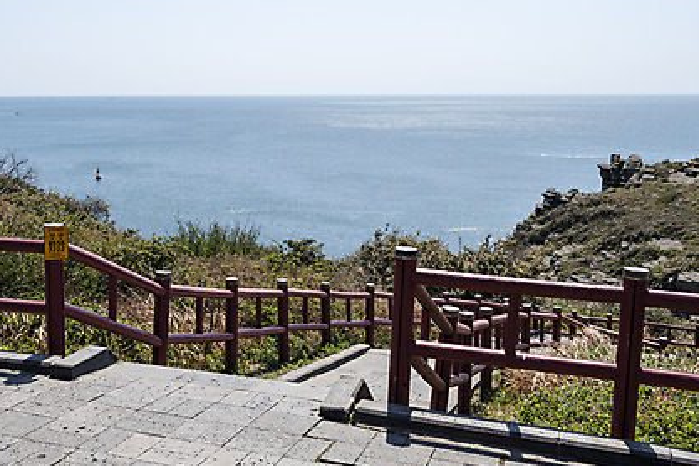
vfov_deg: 29.1
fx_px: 893
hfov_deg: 42.5
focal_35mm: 46
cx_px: 279
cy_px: 159
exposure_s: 1/1000
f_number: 5.6
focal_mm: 32
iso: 100
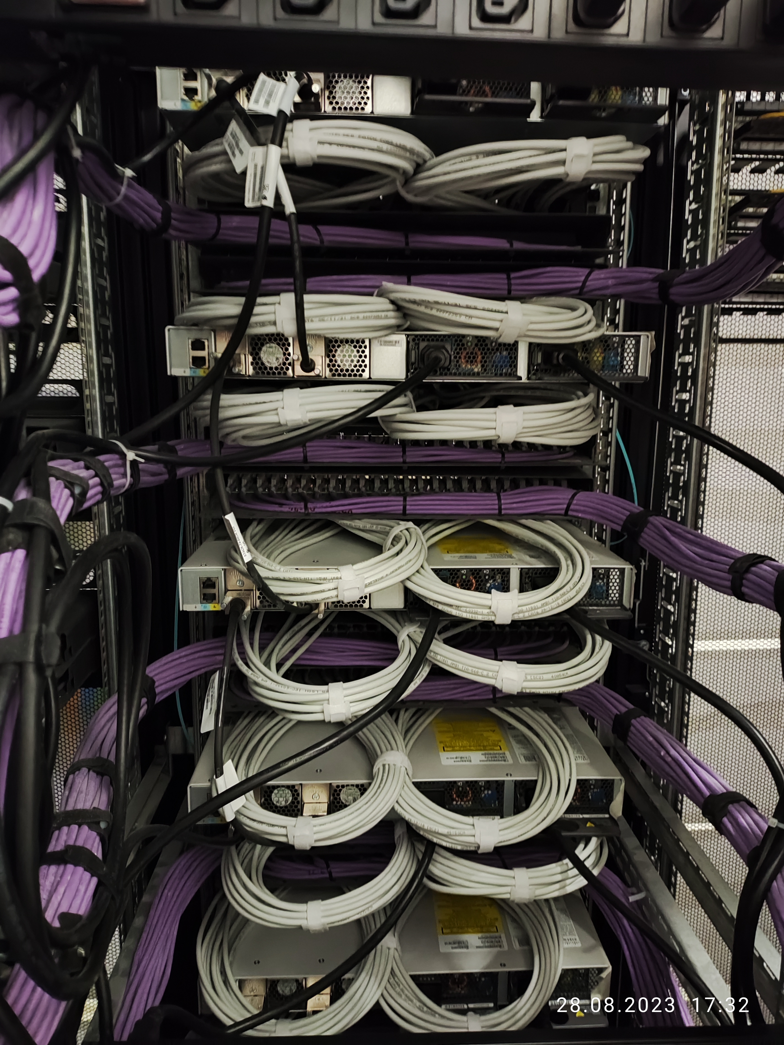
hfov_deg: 54.9
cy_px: 522
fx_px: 754
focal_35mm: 25
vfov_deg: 69.4
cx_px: 392
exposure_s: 1/13
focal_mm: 4.71
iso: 879
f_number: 1.79
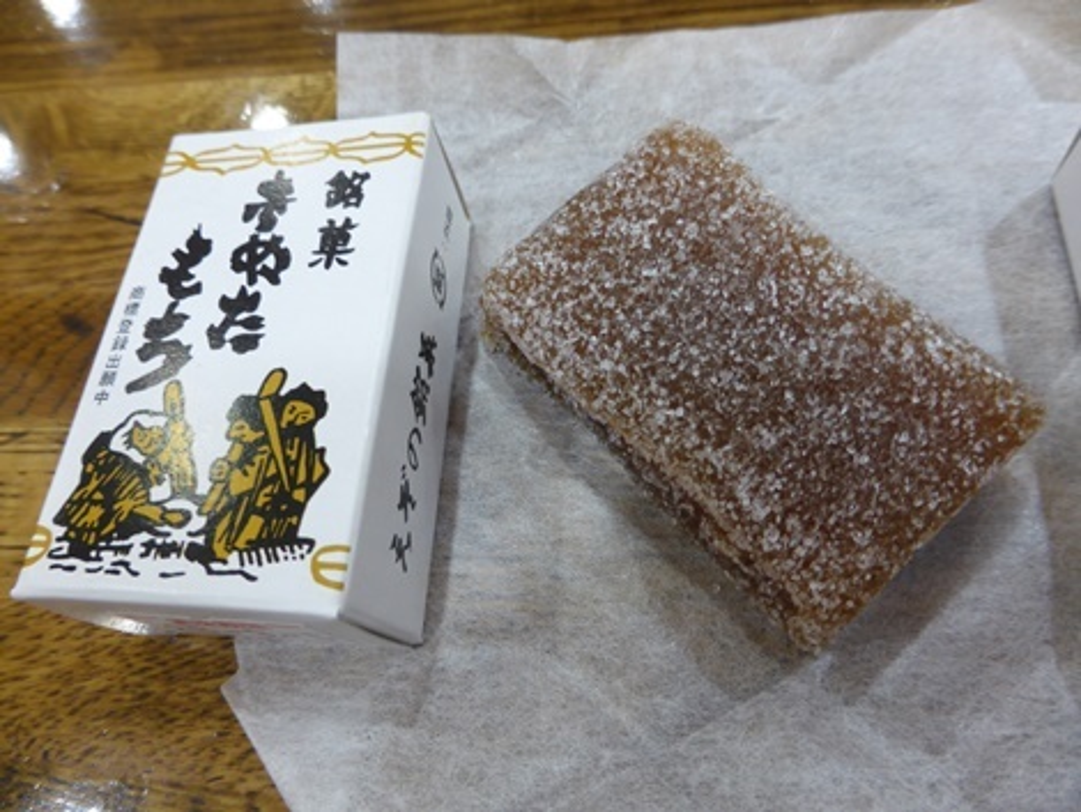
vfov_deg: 56.9
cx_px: 540
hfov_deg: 71.6
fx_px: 750
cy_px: 406
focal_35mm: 24
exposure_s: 1/5
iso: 100
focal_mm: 4.3
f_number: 3.3
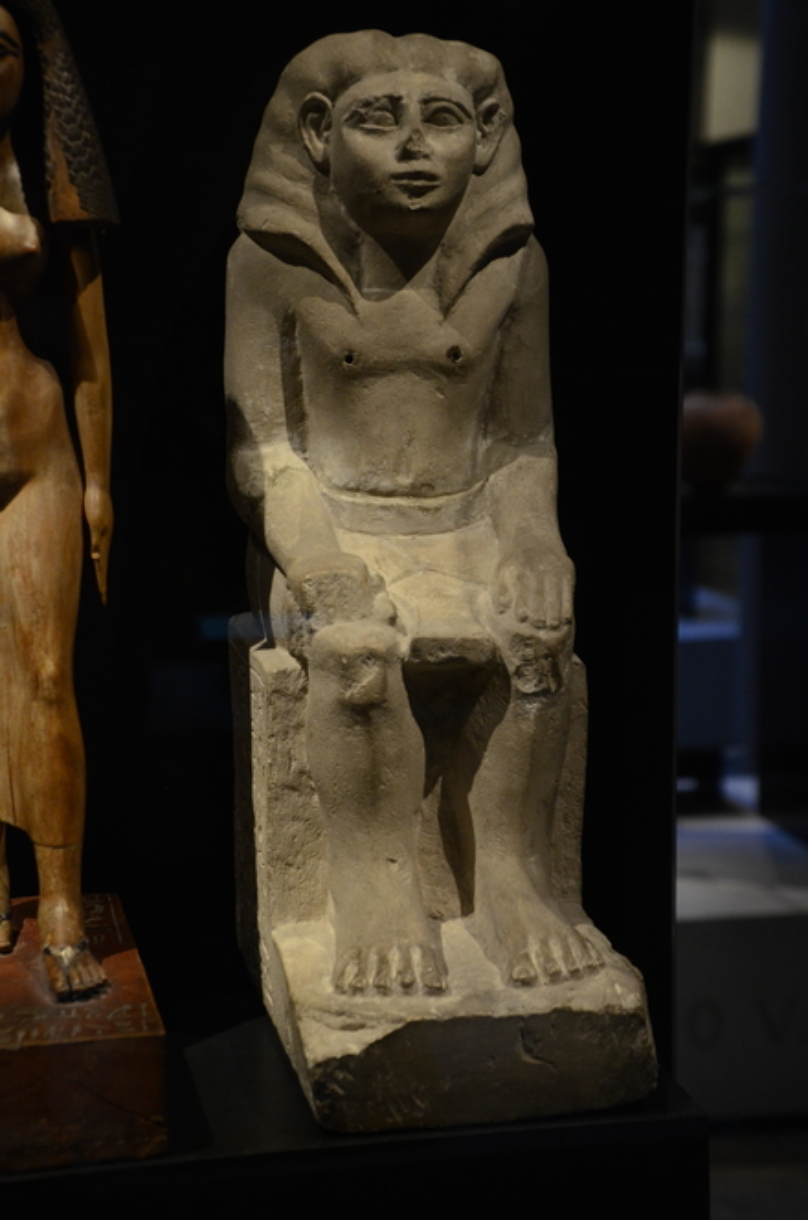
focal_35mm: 66
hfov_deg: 20.5
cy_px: 610
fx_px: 2231
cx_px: 404
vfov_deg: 30.6
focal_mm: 44
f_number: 5
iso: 1250
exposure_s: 1/100
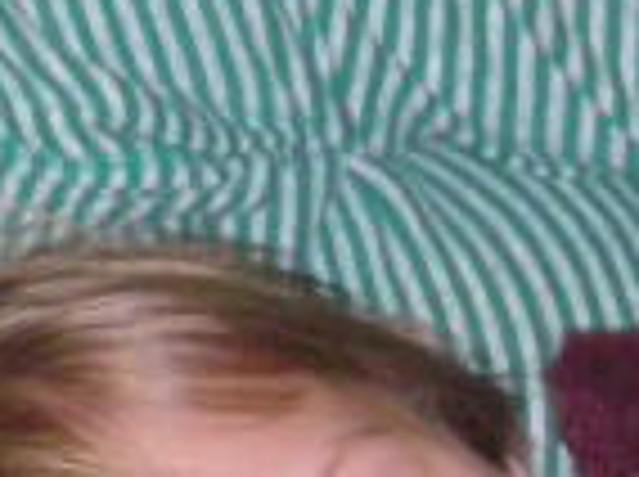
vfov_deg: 2.8
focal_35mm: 524
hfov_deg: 3.8
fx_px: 9657
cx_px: -434
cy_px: 554
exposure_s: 1/120
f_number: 5
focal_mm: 17.4
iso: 429
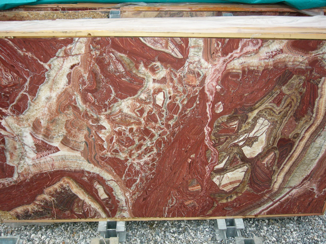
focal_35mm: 35
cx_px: 163
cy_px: 122
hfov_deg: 52.6
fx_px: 330
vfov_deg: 40.7
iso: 100
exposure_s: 1/160
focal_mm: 5.8
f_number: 2.8
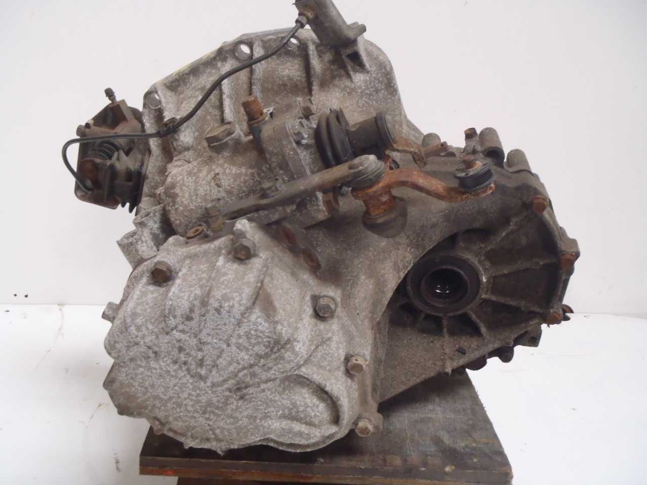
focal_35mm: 38
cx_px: 324
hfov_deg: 49.0
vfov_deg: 37.7
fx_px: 710
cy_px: 242
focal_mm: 6.83
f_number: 4.6
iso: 200
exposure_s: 1/5
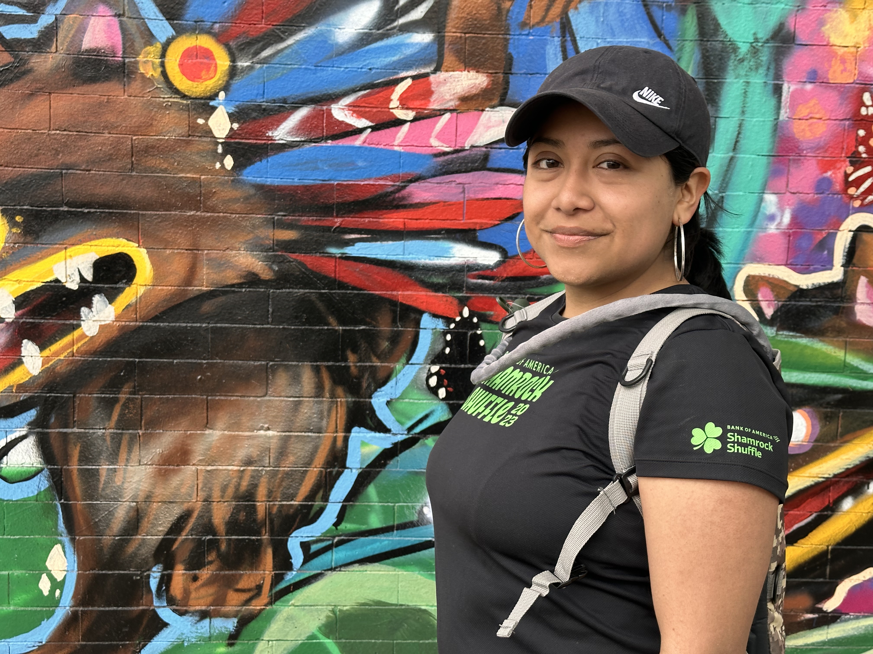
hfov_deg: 39.7
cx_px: 436
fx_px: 1211
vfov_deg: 30.3
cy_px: 327
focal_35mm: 48
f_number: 1.78
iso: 64
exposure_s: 1/360
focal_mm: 6.86
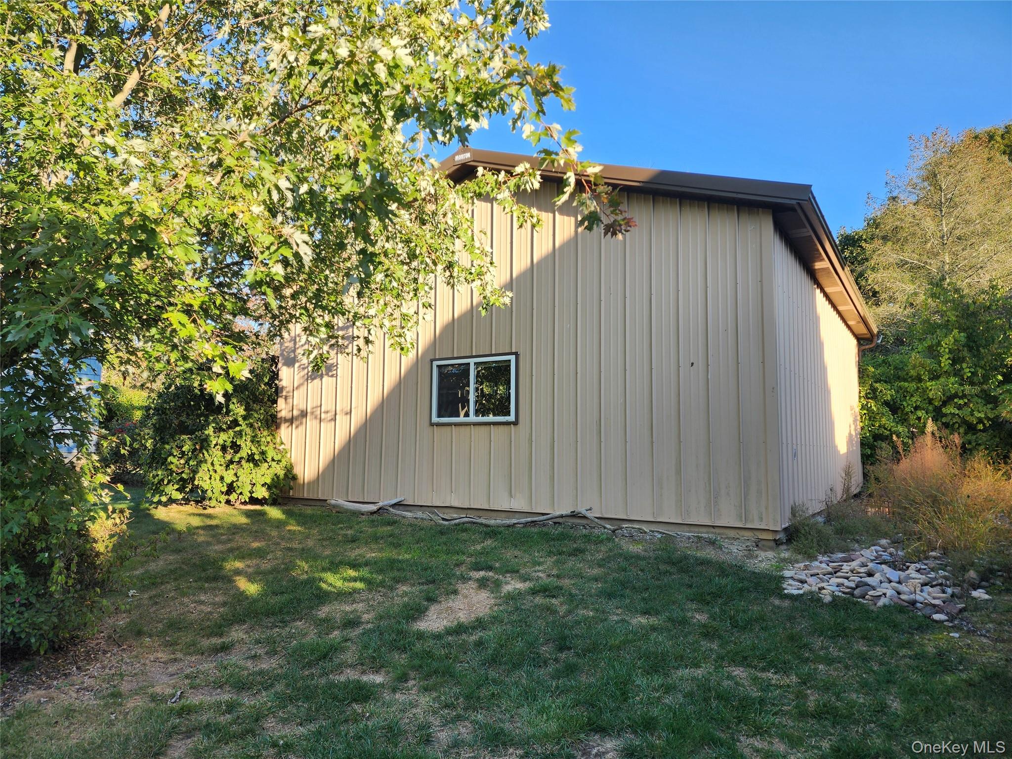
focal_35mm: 23
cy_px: 380
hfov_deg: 73.9
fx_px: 672
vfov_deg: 58.9
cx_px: 506
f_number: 1.8
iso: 12
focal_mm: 6.4
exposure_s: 1/205
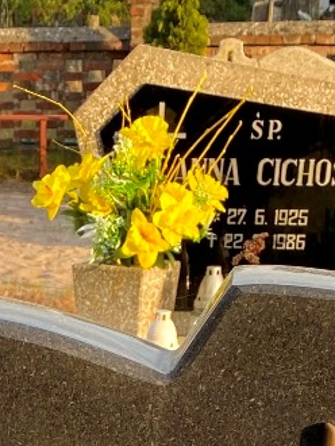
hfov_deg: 13.0
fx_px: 1430
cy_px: 831
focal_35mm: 111
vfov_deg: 15.1
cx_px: -72
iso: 40
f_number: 1.8
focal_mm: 4.25
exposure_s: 1/122
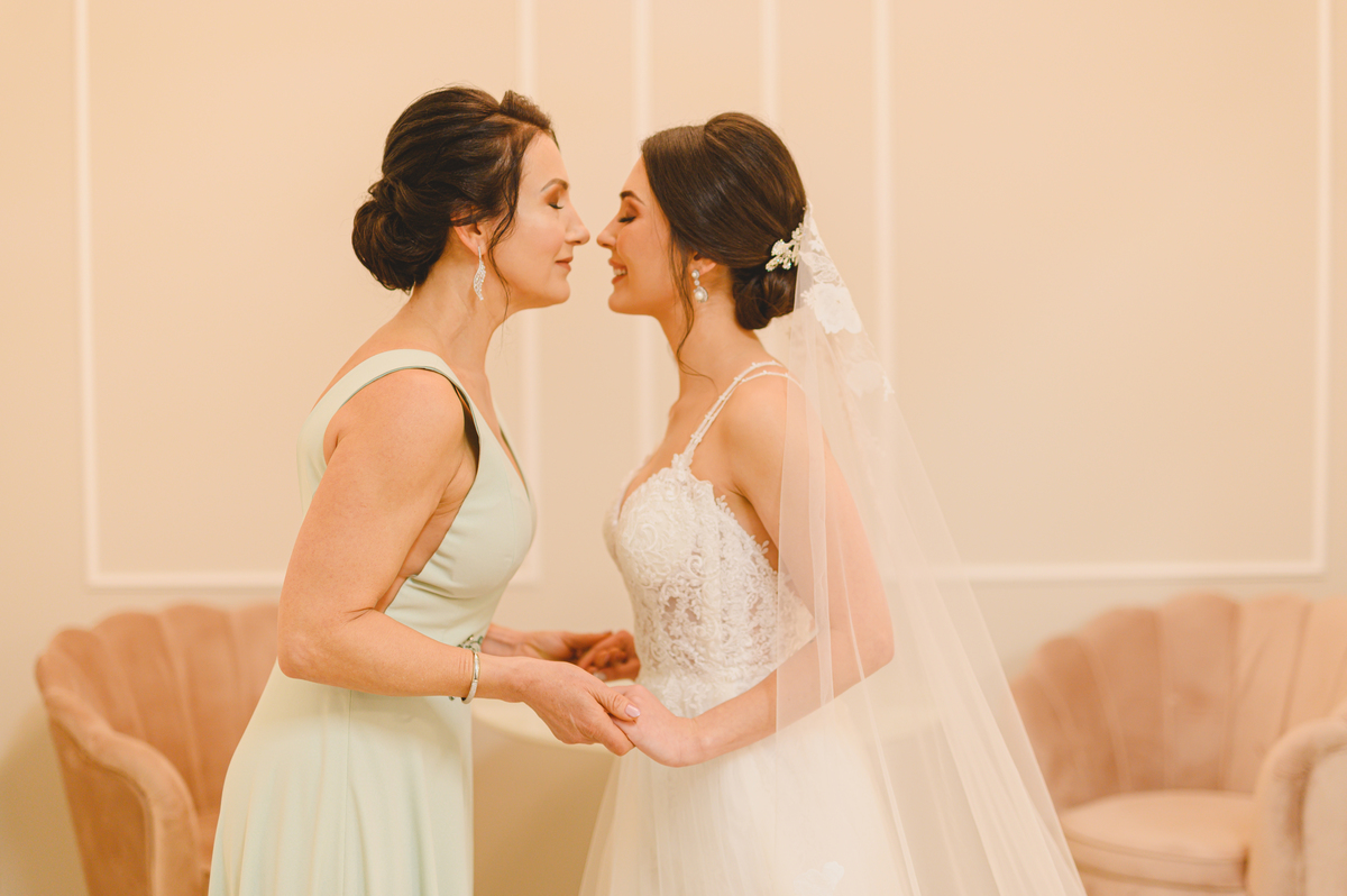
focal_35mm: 50
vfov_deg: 26.9
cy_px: 448
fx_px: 1869
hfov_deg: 39.6
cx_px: 674
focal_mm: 50
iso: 200
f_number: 1.4
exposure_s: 1/200
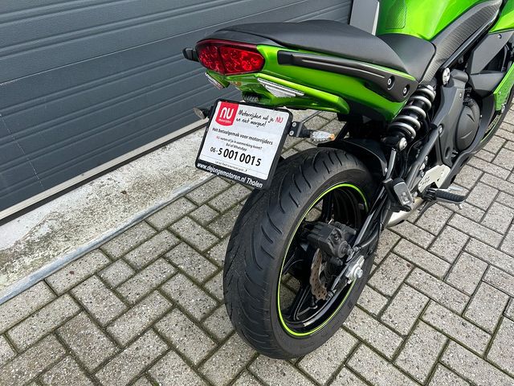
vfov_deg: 53.1
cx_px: 257
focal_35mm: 26
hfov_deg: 67.3
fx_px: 386
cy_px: 193
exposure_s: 1/94
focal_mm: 5.7
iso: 125
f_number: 1.5
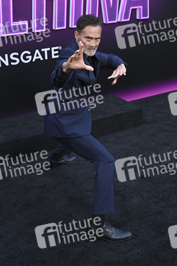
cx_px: 88
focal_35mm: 39
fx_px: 288
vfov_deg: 49.6
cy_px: 133
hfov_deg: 34.2
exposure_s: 1/320
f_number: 5.6
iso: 1600
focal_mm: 39
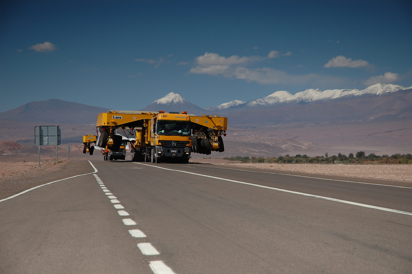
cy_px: 137
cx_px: 206
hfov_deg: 19.5
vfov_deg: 13.0
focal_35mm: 105
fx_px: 1201
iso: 200
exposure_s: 1/1000
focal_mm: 70
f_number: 5.6
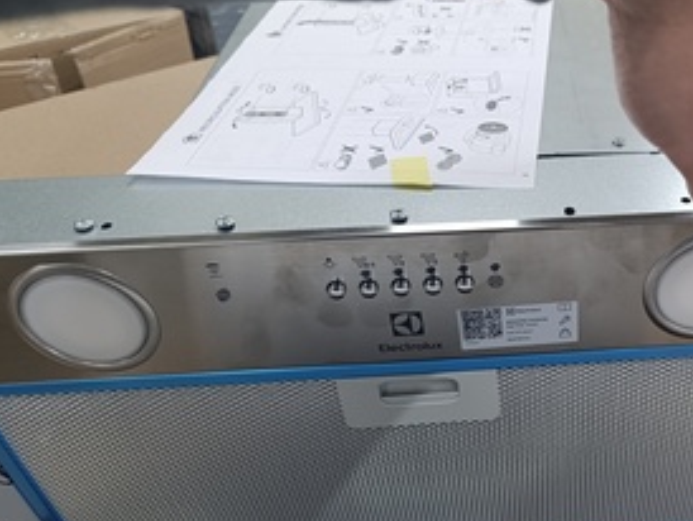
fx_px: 741
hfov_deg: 47.9
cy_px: 348
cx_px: 534
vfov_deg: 38.3
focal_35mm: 37
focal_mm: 6.14
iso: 1000
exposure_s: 1/50
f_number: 1.6
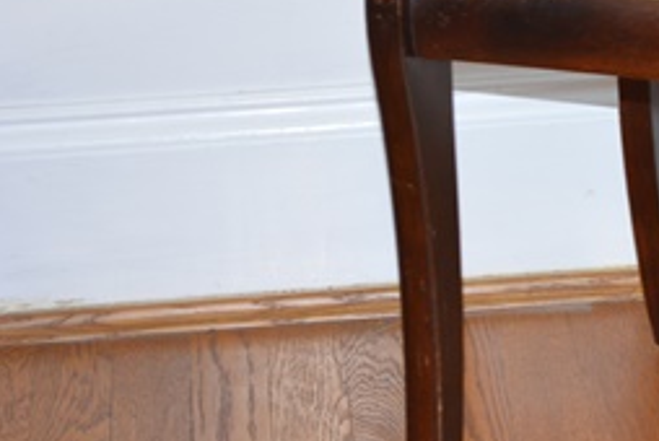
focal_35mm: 184
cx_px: 747
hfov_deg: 11.0
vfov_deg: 7.5
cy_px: 272
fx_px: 3372
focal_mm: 52
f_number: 5.6
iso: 1250
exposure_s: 1/60
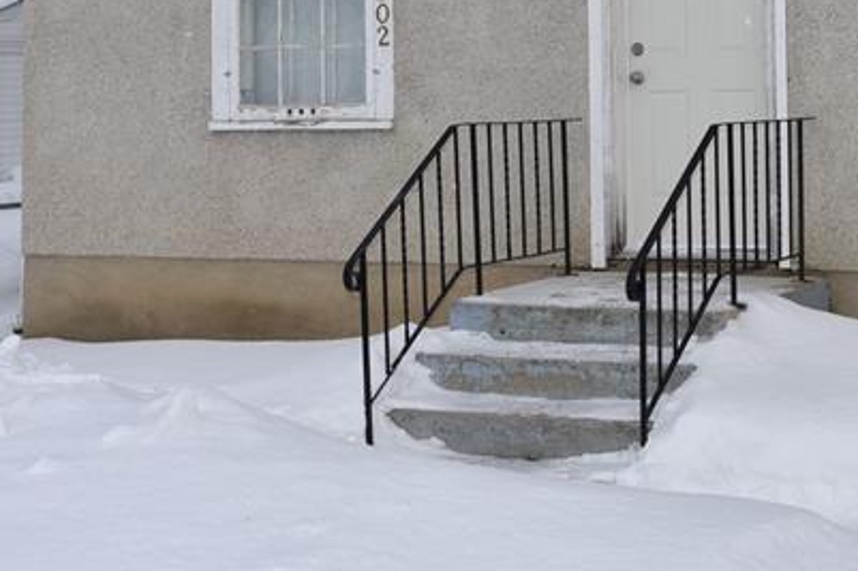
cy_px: 0
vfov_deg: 18.0
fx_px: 1763
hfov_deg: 26.2
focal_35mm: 74
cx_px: 822
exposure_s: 1/200
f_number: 10
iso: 100
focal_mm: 29
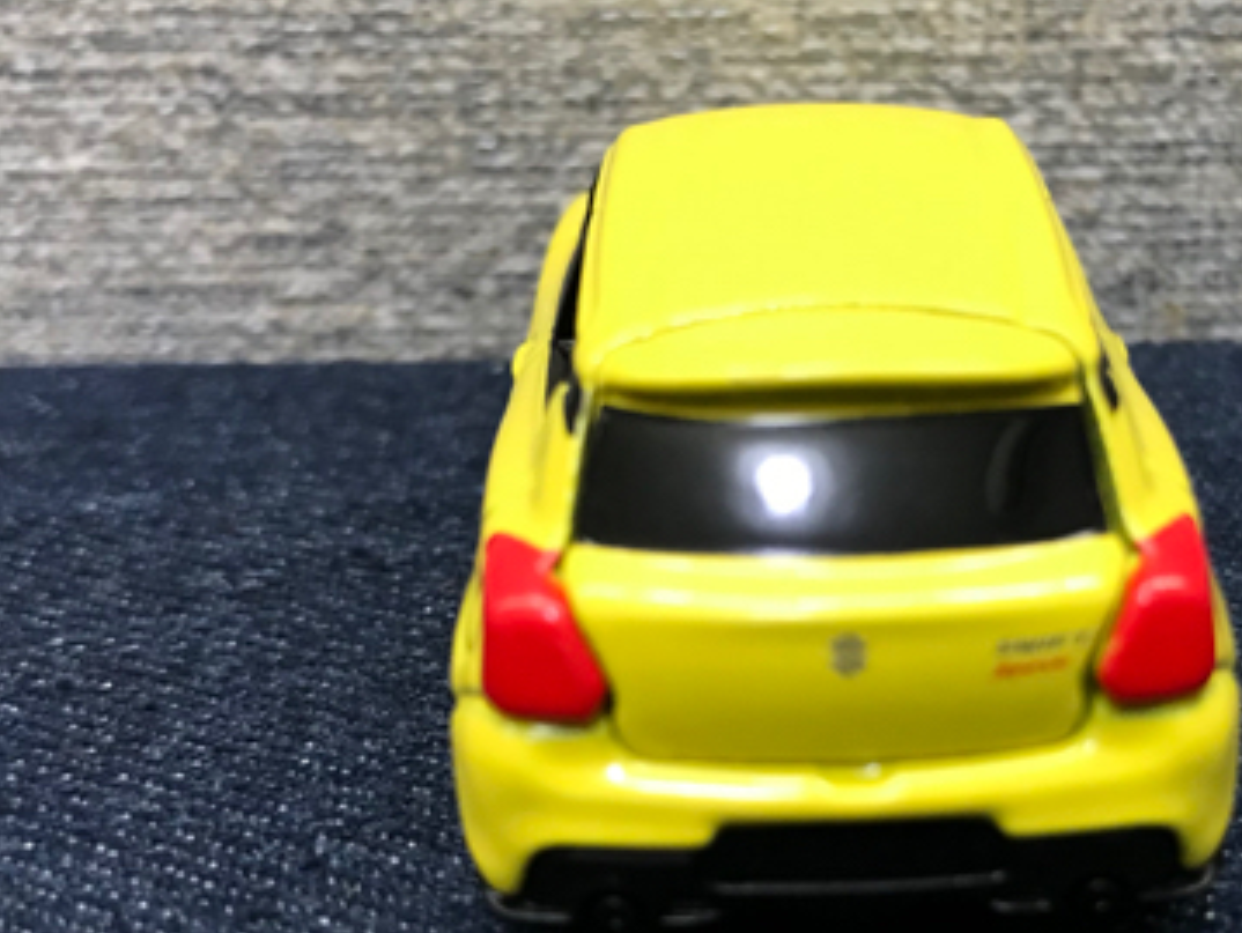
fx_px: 1795
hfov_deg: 37.7
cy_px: 520
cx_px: 843
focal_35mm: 50
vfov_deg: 29.1
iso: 40
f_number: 1.8
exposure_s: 1/25
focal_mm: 3.99
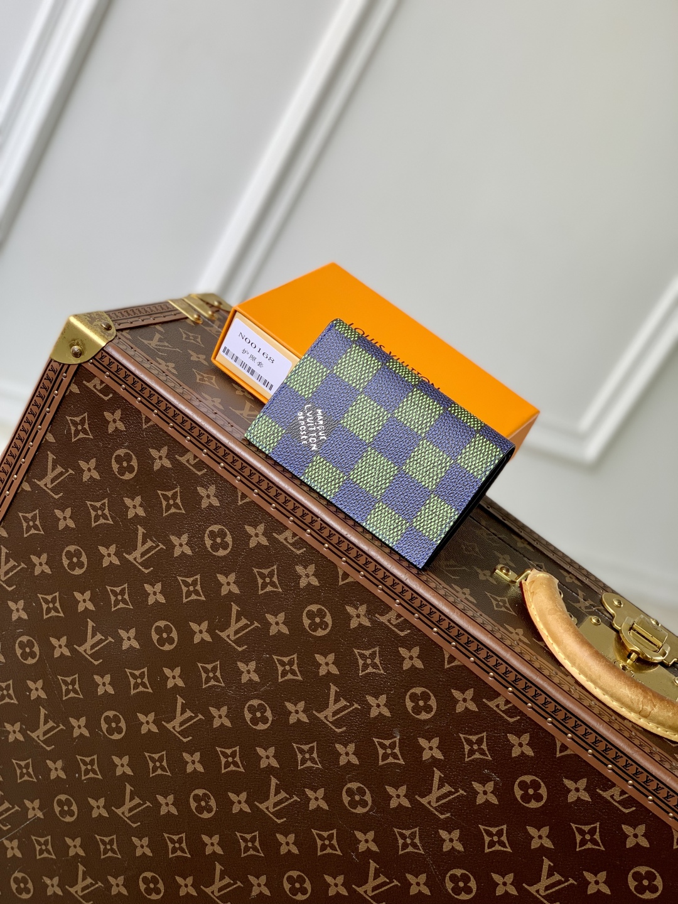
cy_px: 452
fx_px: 1358
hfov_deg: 28.0
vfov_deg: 36.8
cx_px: 339
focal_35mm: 52
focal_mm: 6
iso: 25
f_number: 2.4
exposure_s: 1/122
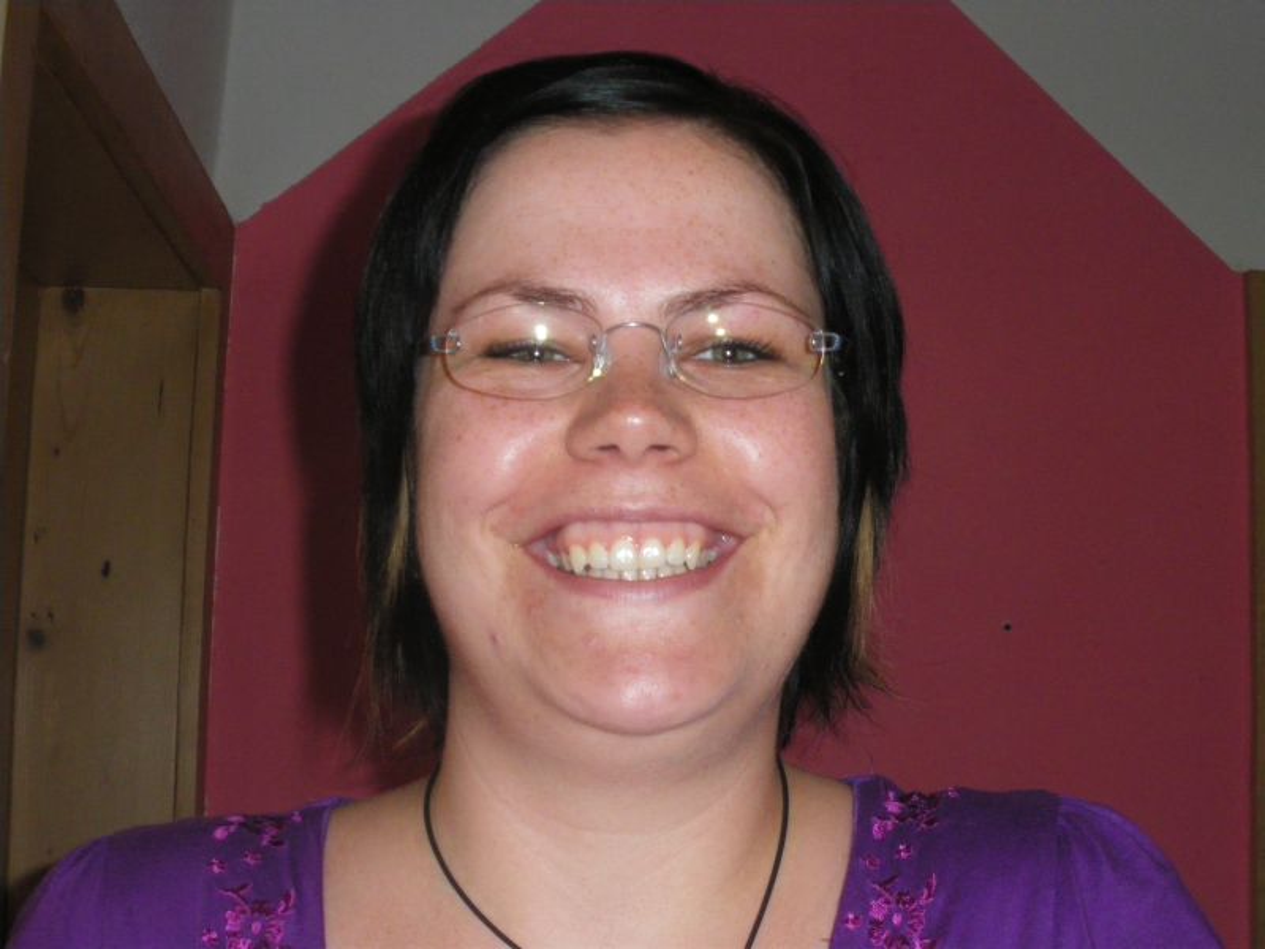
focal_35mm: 51
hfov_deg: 37.5
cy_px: 474
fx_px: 1864
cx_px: 632
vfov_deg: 28.6
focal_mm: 9
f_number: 4.4
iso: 400
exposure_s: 1/60
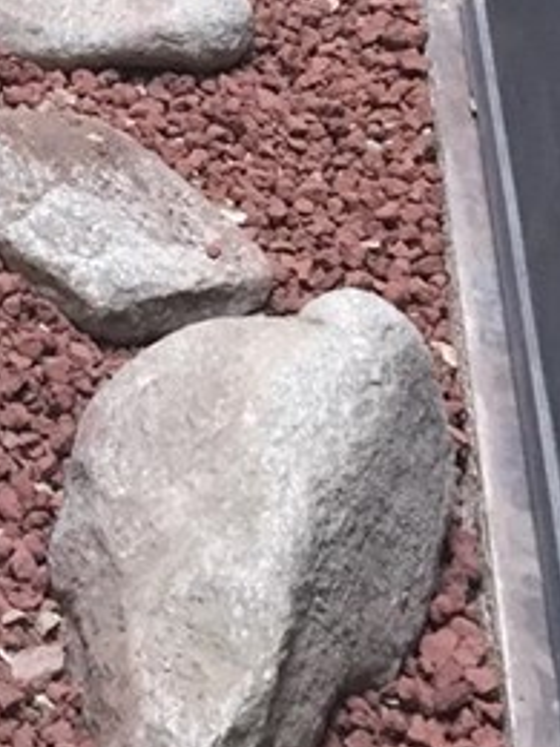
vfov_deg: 16.1
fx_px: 2459
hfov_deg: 12.0
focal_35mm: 114
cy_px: -310
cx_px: -442
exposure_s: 1/30
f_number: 2.2
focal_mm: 4.15
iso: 80
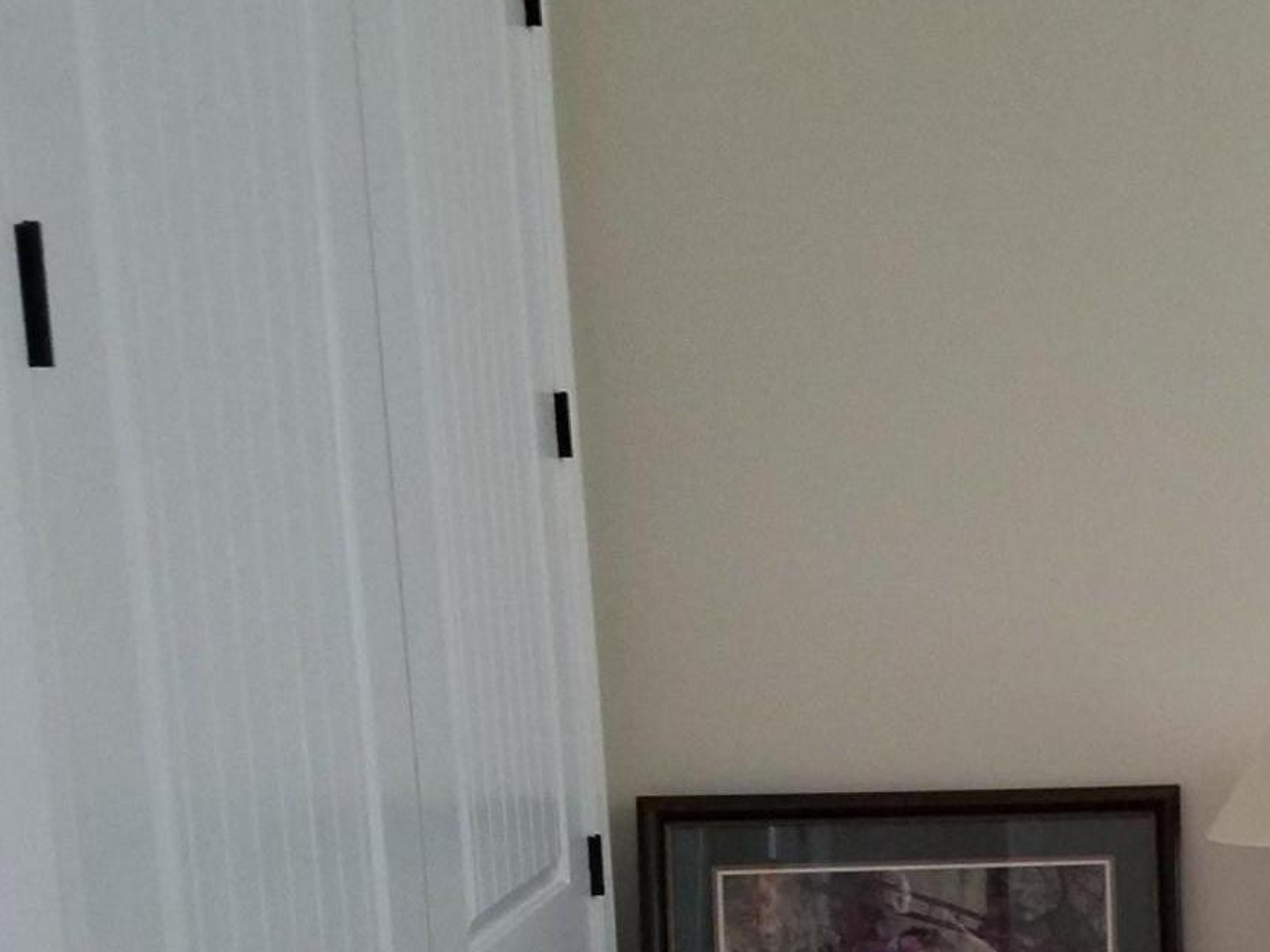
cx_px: 1187
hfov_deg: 30.5
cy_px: 994
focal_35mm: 60
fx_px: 2201
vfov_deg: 23.2
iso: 400
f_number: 1.7
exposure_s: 1/10
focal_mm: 4.2
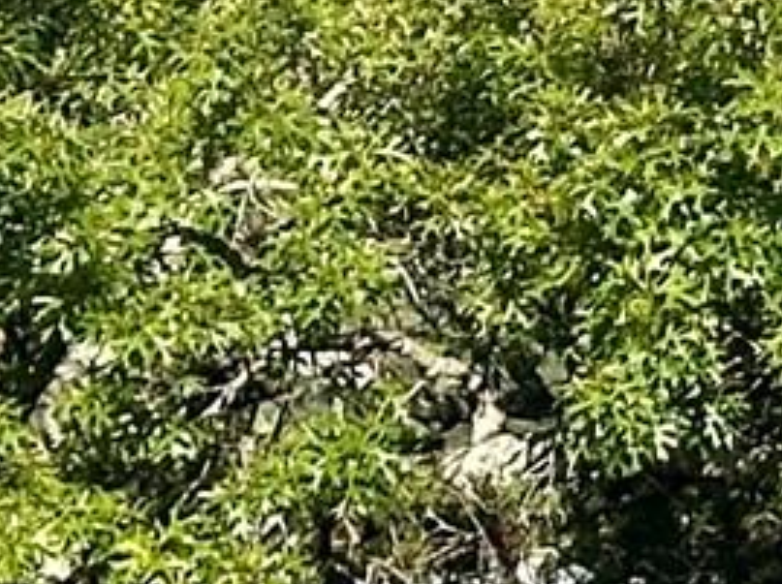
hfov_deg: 5.0
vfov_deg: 4.0
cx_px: 2738
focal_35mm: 366
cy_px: -479
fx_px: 8257
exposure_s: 1/3597
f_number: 1.78
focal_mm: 6.86
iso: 64
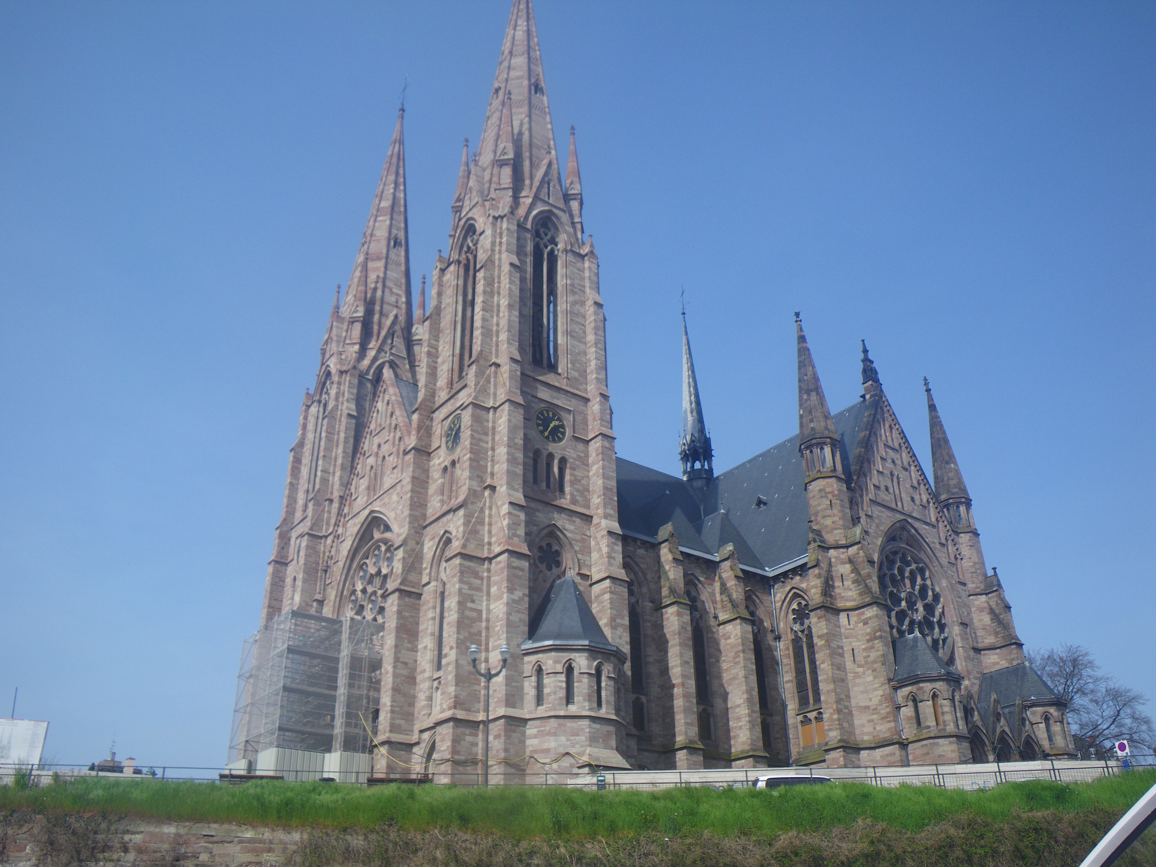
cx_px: 578
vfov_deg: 49.7
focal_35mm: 28
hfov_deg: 63.4
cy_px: 434
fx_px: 935
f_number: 4.2
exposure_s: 1/400
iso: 50
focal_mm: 5
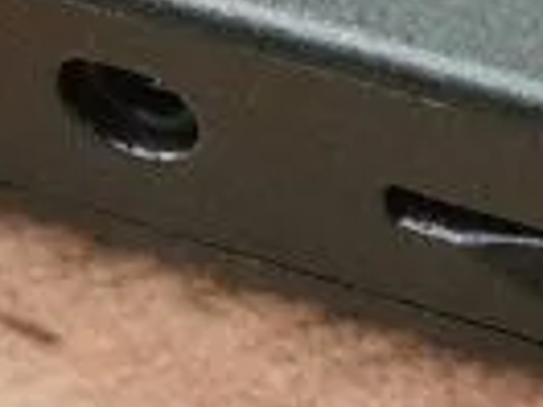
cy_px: -33
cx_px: 193
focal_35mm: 249
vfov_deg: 5.9
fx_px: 3906
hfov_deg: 7.9
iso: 50
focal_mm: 5.56
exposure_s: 1/176
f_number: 1.6
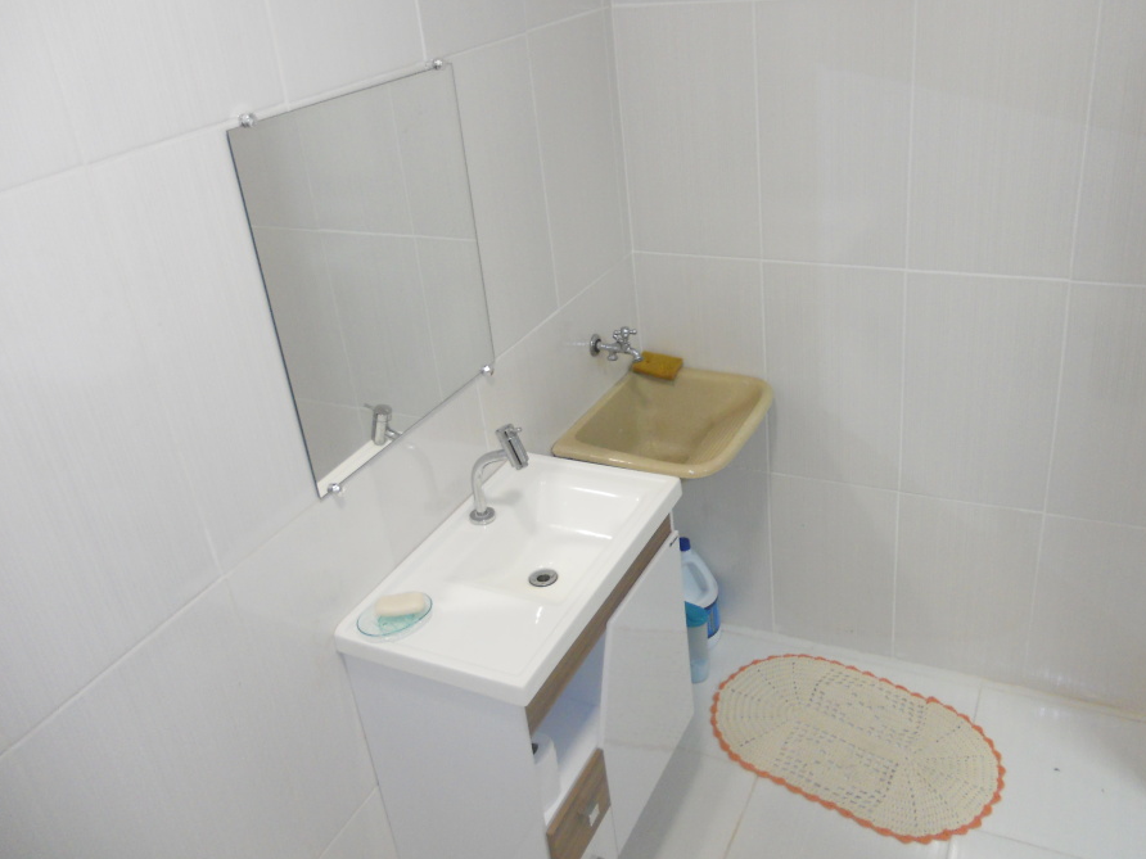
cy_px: 388
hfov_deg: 58.2
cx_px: 628
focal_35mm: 31
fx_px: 1026
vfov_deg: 45.4
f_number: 3.2
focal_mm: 4.9
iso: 250
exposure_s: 1/30
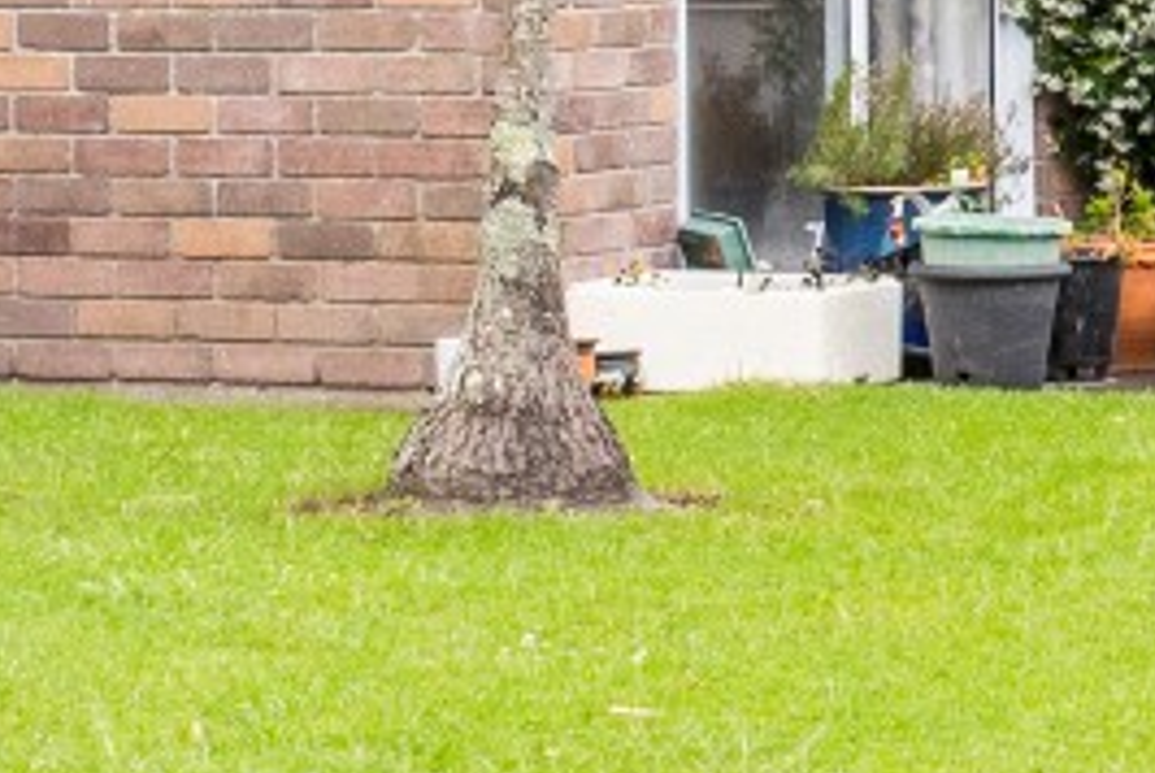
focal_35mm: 245
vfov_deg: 5.6
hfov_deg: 8.3
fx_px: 7869
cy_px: -421
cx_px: 1346
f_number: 7.1
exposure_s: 1/500
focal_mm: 23
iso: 250
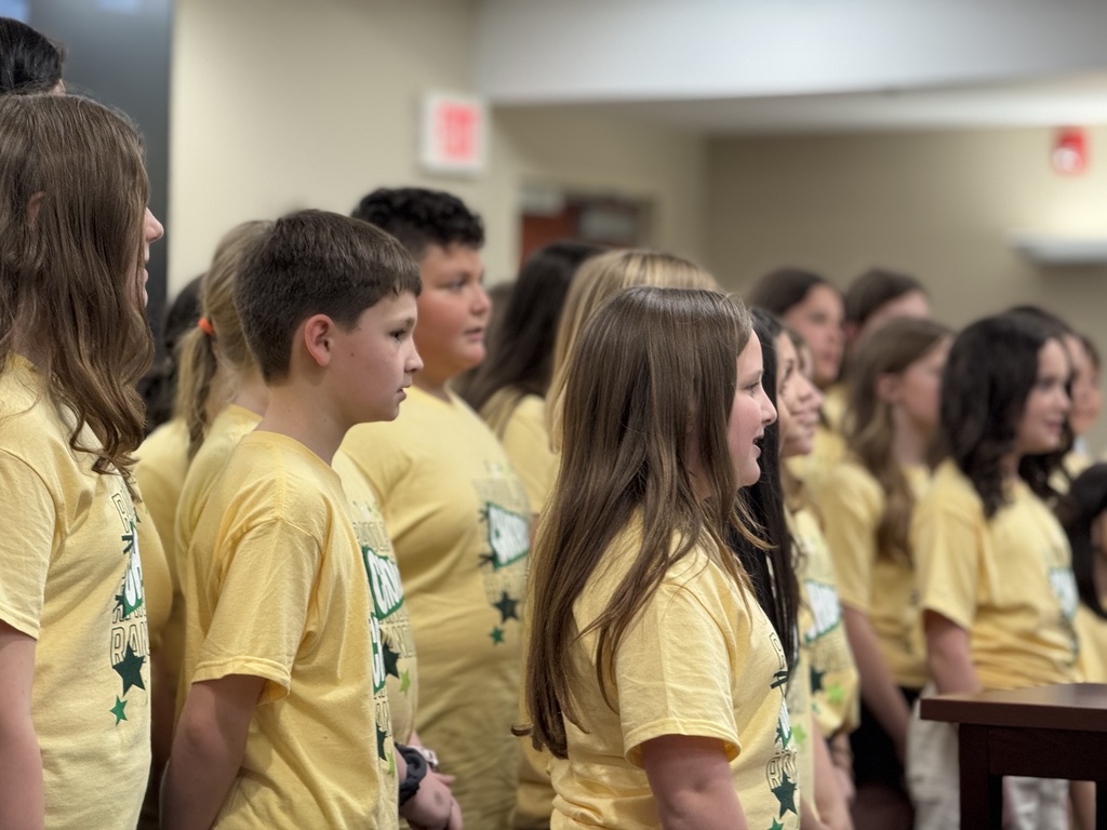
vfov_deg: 12.3
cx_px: 554
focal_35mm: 120
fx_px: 3838
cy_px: 415
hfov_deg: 16.4
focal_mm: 15.66
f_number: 2.8
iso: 160
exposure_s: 1/60
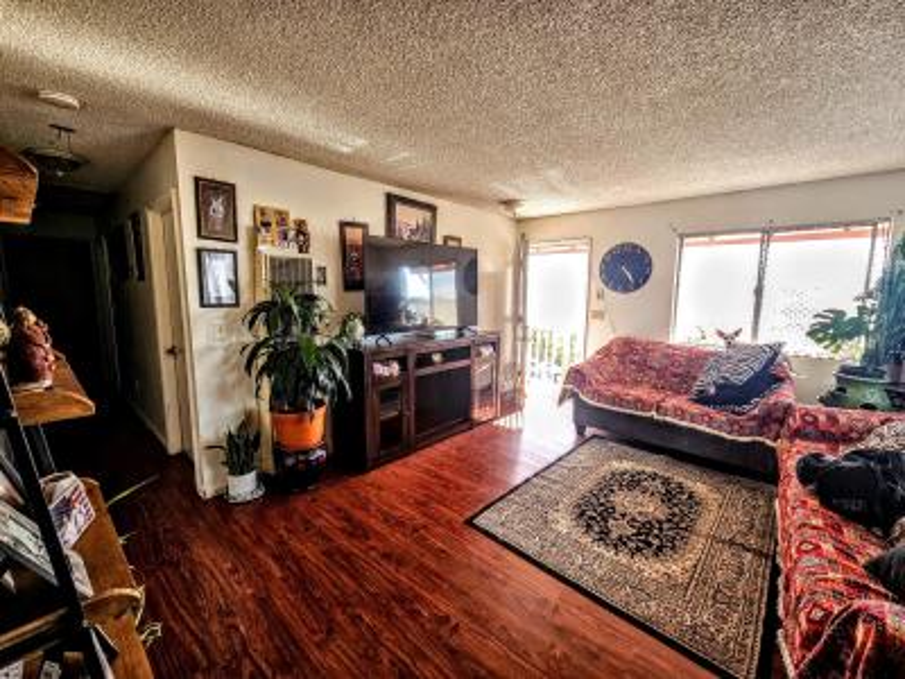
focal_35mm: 13
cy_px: 340
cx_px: 452
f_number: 2.2
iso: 80
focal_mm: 2.2
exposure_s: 1/60
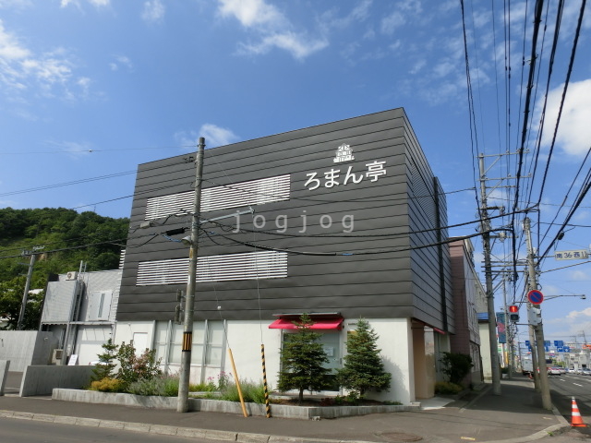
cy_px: 222
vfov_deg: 54.9
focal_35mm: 25
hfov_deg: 69.4
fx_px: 427
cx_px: 296
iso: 80
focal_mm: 4.43
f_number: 8
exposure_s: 1/250
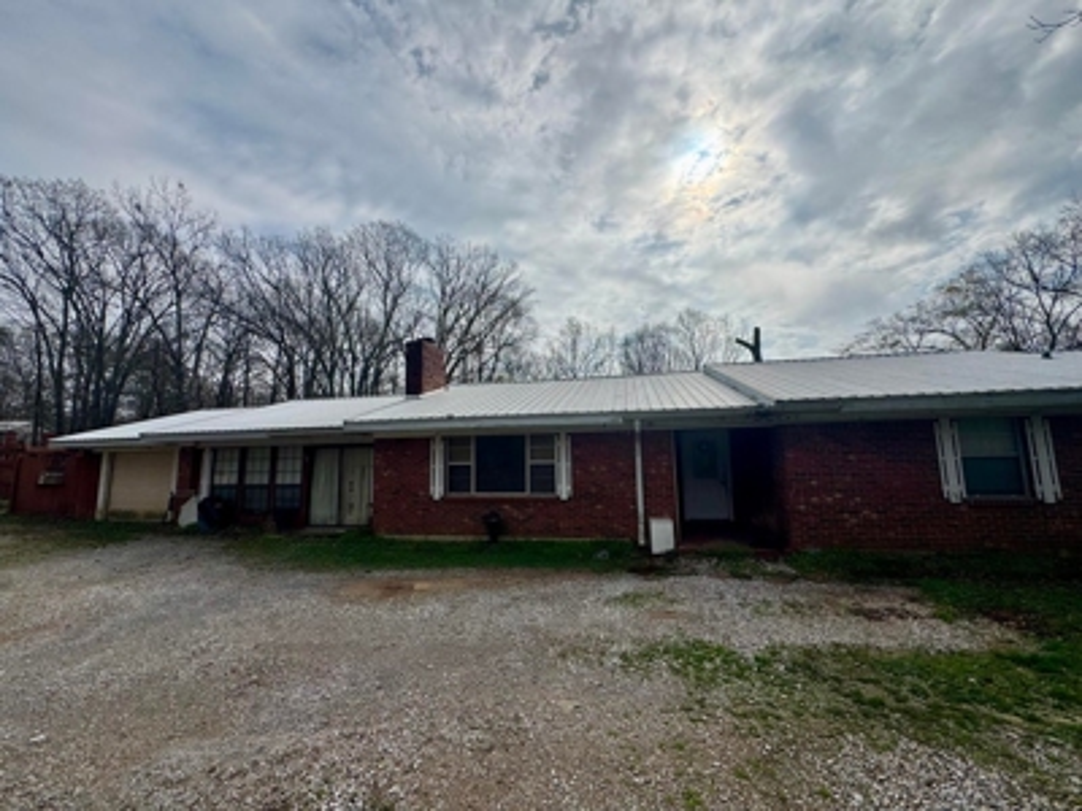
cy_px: 406
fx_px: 438
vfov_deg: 85.7
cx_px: 541
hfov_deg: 102.1
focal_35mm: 14
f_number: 2.2
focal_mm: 2.22
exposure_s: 1/4367
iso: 32
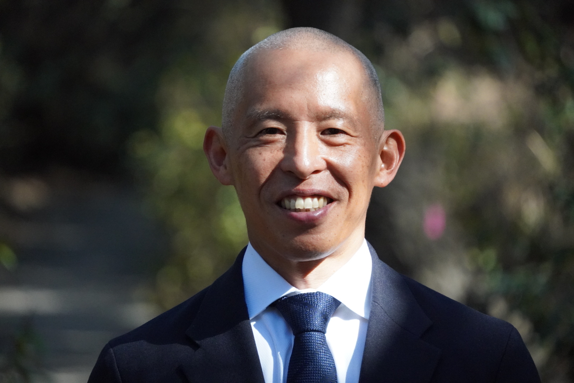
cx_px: 287
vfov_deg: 4.3
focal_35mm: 321
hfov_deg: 6.4
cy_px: 192
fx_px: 5122
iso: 5000
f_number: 6.3
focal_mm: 214
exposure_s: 1/400
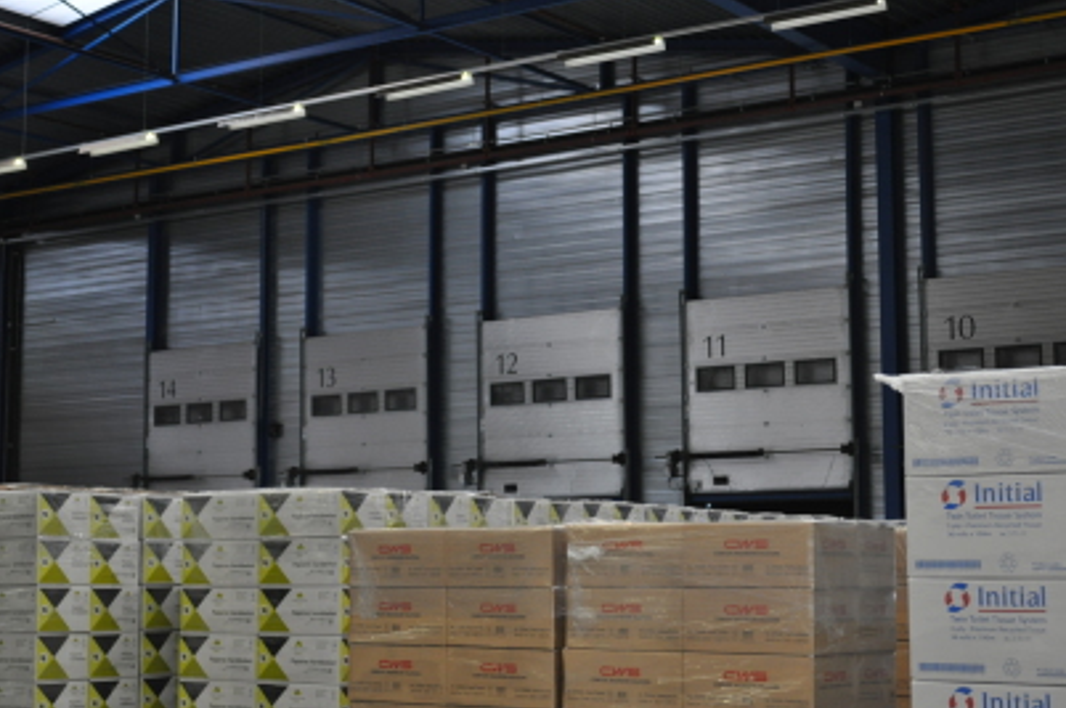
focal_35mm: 65
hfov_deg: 31.0
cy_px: 349
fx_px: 1922
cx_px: 530
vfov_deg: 20.9
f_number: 5.3
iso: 800
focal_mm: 40
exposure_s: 1/40
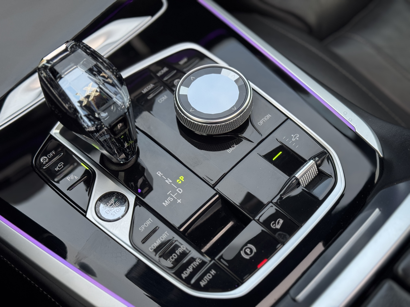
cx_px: 205
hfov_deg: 39.7
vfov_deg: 30.3
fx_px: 569
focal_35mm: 48
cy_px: 154
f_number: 1.78
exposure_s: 1/60
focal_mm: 6.76
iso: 100
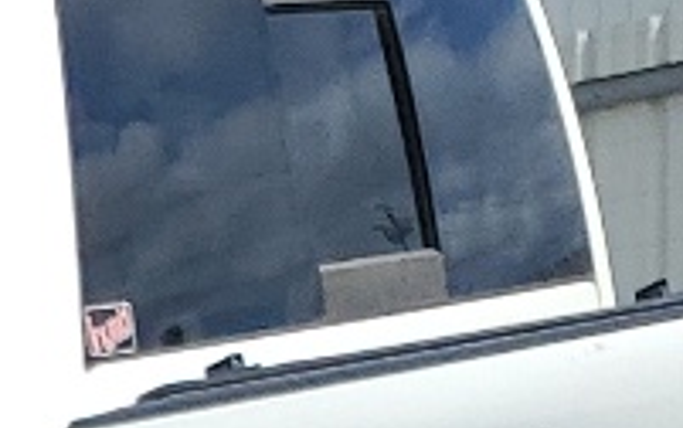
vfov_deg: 5.1
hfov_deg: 8.4
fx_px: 4080
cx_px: -1210
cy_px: 1909
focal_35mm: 219
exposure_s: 1/5000
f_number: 1.5
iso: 50
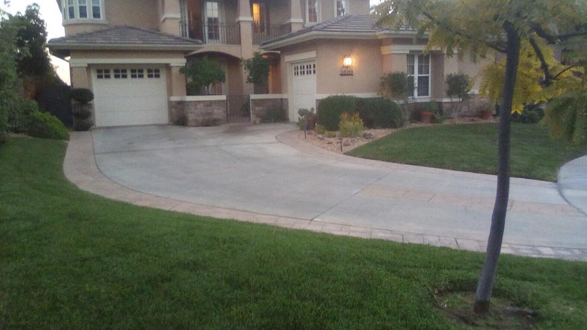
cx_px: 295
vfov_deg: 37.7
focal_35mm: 31
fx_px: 483
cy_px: 146
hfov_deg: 62.6
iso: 234
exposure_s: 1/20
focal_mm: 2.27
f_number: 2.2
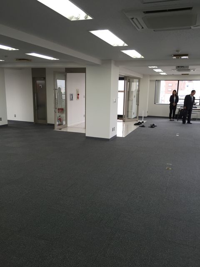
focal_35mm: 29
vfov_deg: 61.7
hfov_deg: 48.2
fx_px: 223
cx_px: 100
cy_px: 134
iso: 40
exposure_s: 1/100
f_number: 2.2
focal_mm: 4.15
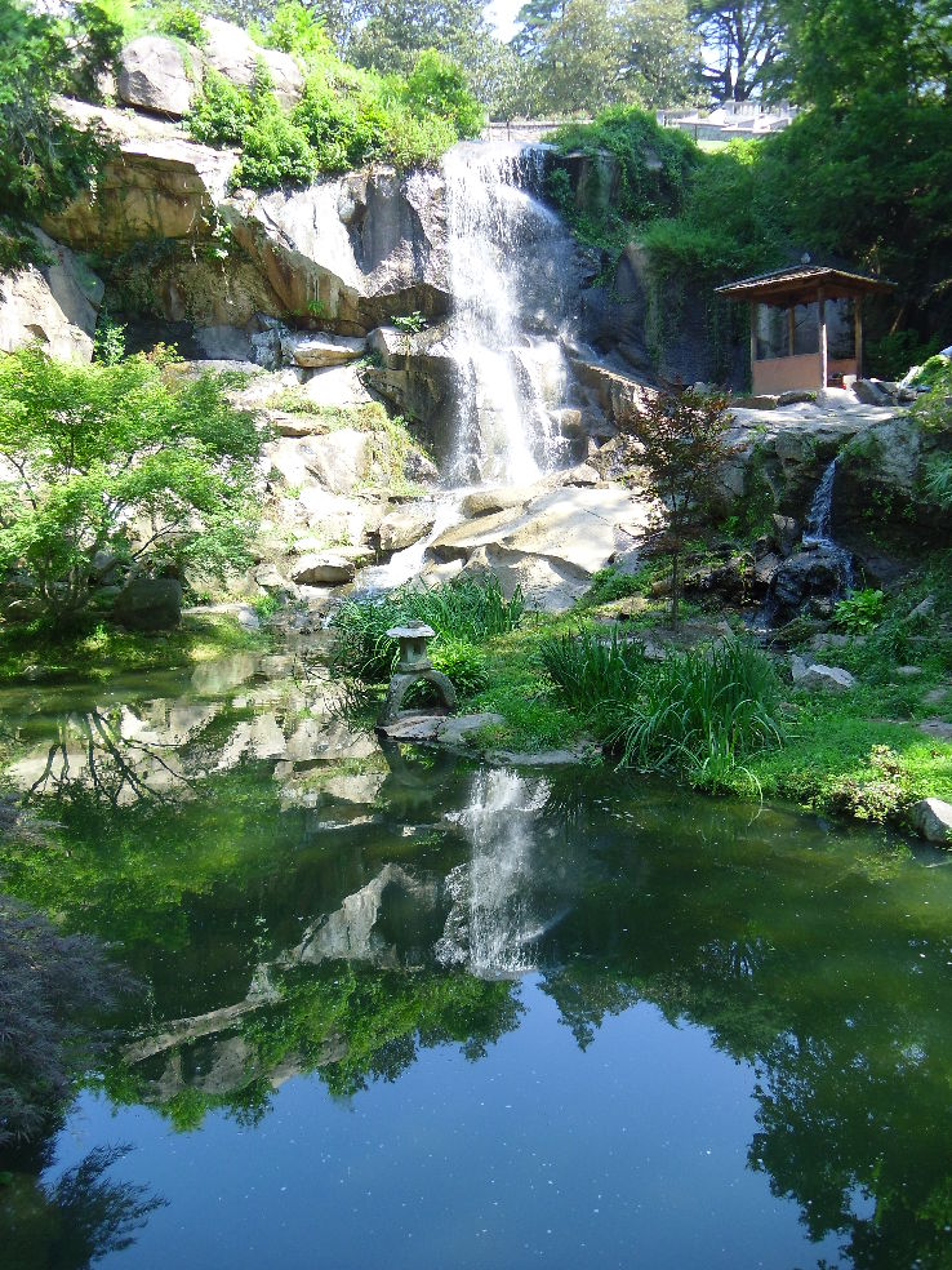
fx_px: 1137
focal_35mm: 31
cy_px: 635
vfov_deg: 58.4
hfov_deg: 45.4
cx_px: 476
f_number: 3.3
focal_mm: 5.6
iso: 80
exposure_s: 1/125
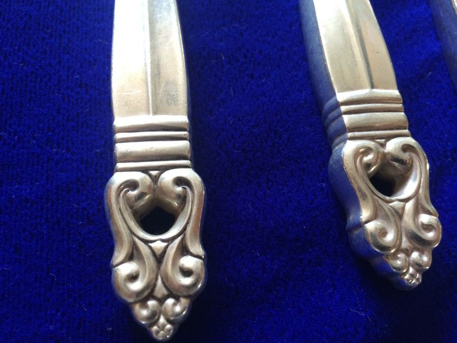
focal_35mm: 30
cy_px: 172
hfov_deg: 60.0
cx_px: 228
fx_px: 396
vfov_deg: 46.8
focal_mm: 4.12
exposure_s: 1/30
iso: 125
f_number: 2.2
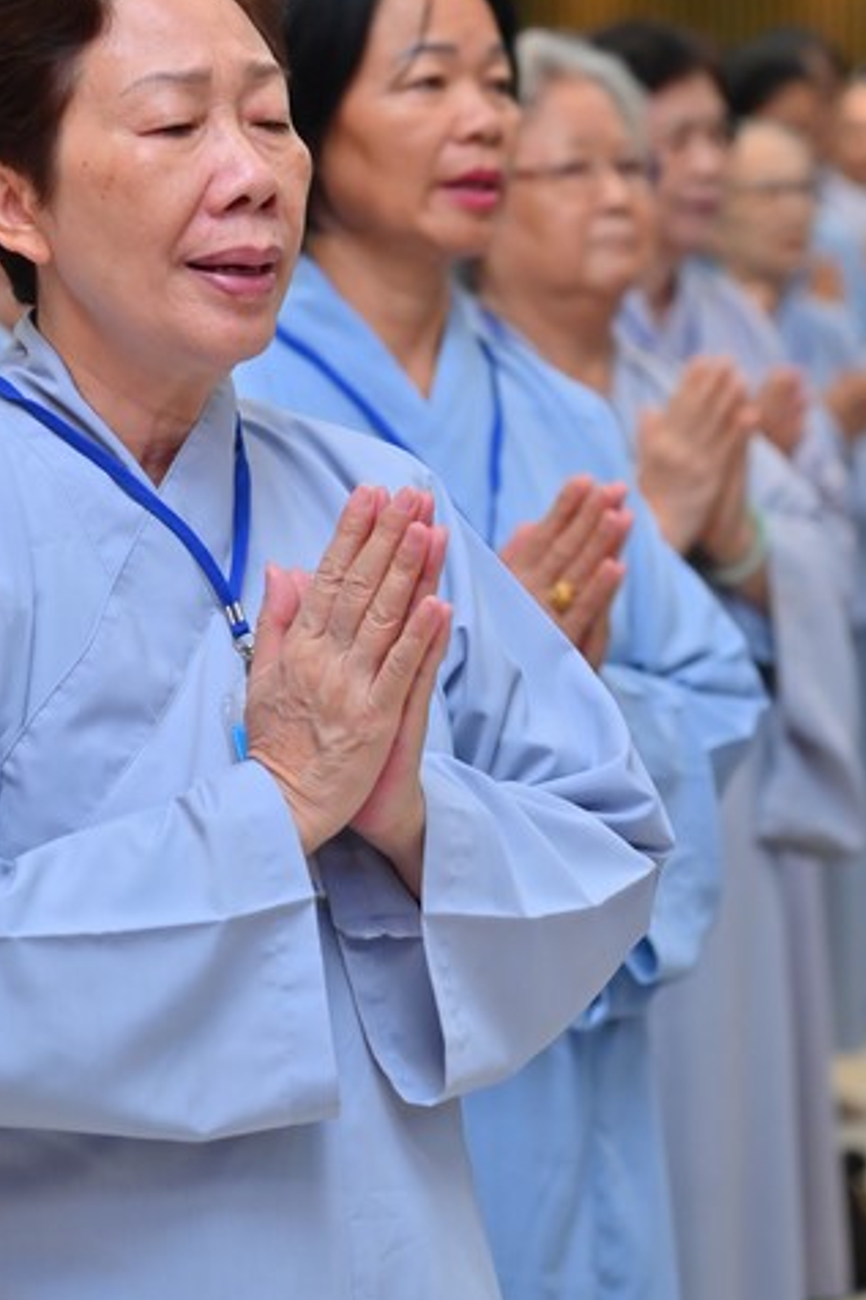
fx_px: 5922
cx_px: 343
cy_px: 675
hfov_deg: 8.4
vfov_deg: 12.5
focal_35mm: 164
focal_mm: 120
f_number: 5
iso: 1250
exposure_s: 1/125
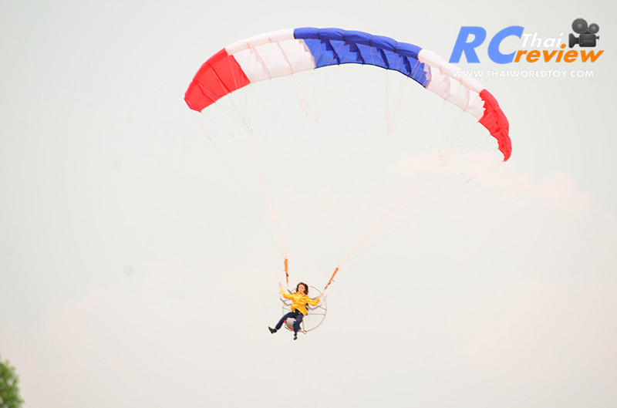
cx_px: 308
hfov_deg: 7.2
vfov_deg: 4.8
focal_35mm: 285
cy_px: 204
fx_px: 4872
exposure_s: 1/320
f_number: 7.1
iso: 400
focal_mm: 190
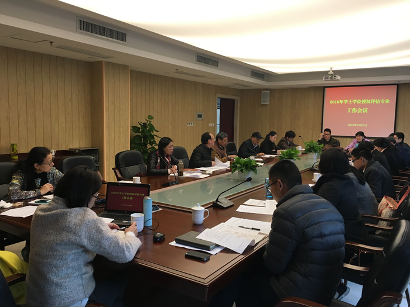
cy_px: 154
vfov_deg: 48.2
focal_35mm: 29
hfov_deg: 61.7
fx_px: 343
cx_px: 205
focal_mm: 4.15
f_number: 2.2
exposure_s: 1/33
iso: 50
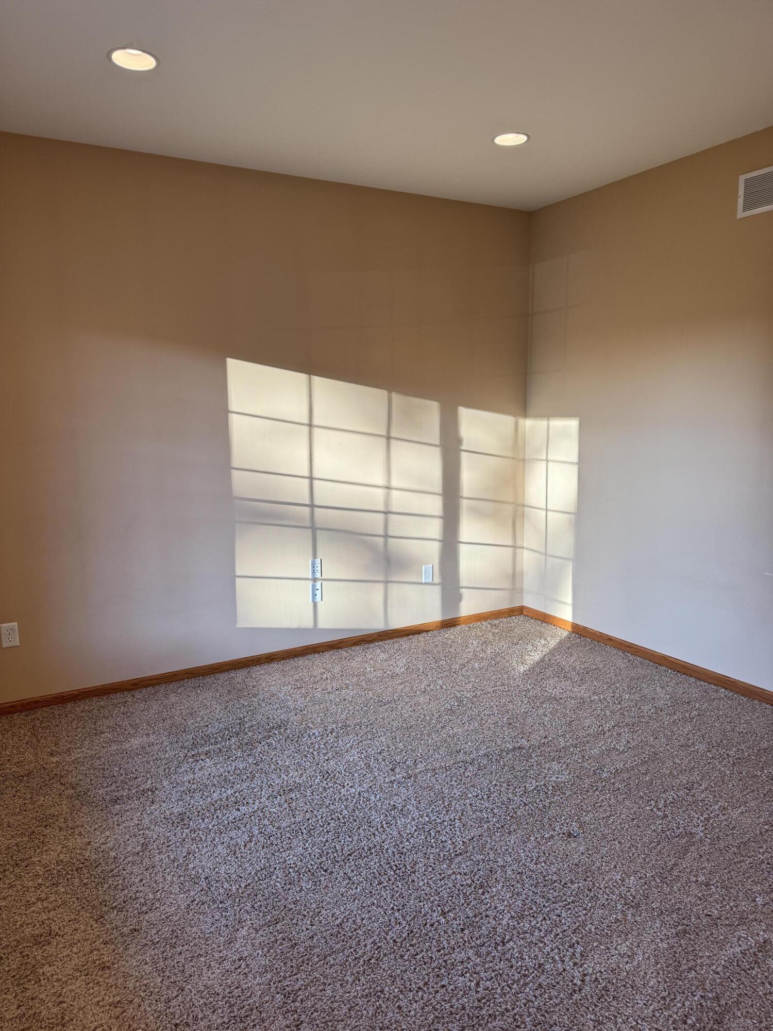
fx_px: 715
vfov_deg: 71.6
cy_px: 516
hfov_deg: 56.8
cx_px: 386
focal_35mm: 24
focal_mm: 6.76
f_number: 1.78
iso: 80
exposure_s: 1/120
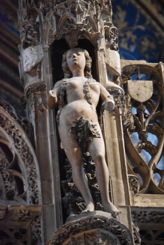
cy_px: 122
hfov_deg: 5.9
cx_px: 82
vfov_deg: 8.9
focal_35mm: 232
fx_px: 1588
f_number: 5.3
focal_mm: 155
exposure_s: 1/50
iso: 12800
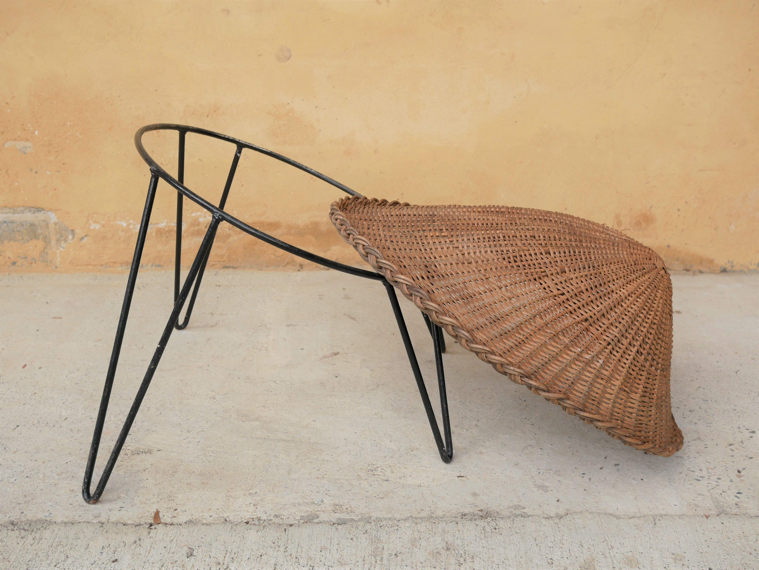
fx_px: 877
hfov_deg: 46.8
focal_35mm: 40
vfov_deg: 36.0
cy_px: 285
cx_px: 380
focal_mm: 20
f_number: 3.5
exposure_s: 1/500
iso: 200
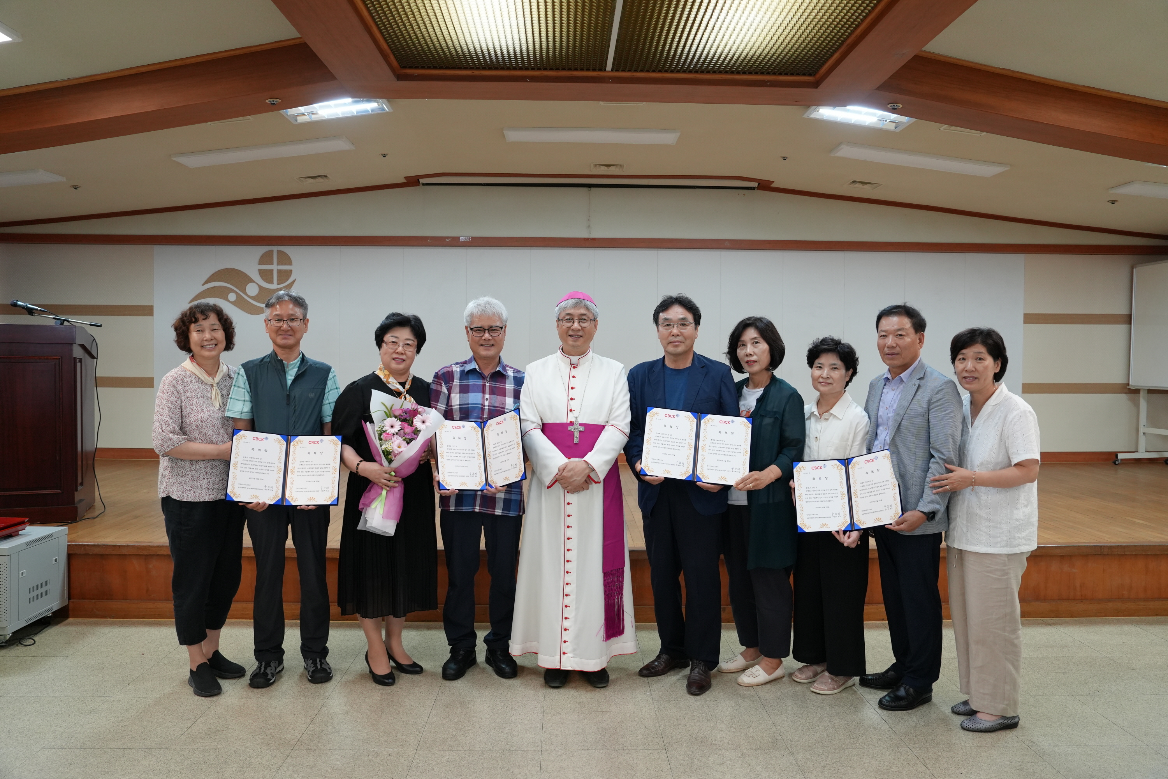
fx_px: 811
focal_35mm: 25
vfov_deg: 51.3
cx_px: 584
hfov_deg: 71.5
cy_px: 390
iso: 1600
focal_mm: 25
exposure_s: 1/160
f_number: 4
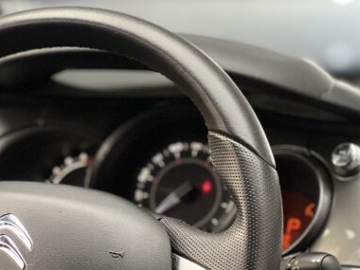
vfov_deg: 9.1
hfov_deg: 12.1
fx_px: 1685
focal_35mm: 162
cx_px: 7
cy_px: 274
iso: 250
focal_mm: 9
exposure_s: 1/40
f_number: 2.8
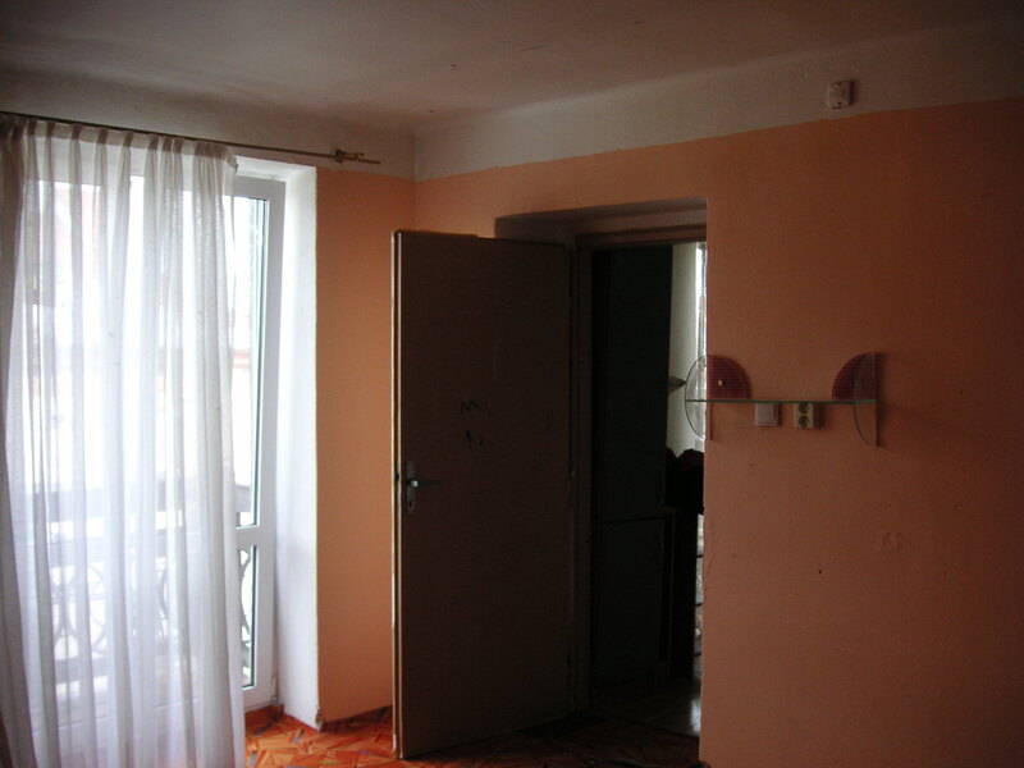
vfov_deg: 38.7
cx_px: 512
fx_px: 1095
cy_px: 384
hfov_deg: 50.1
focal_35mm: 37
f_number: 2.8
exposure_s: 1/60
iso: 50
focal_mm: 6.1
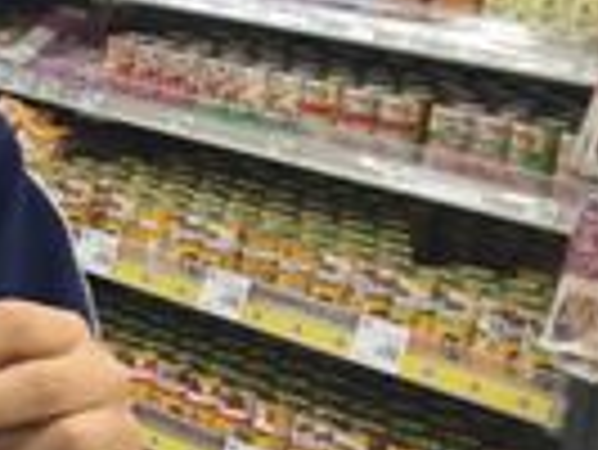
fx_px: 2421
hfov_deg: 12.5
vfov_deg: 10.6
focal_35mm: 140
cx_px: -580
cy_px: 360
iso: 80
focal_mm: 3.3
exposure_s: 1/33
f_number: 2.4
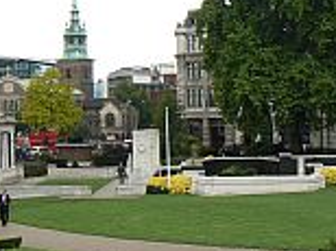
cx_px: 177
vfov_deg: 17.9
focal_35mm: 82
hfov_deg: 23.9
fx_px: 795
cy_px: 167
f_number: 5.6
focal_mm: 6
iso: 80
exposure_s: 1/125
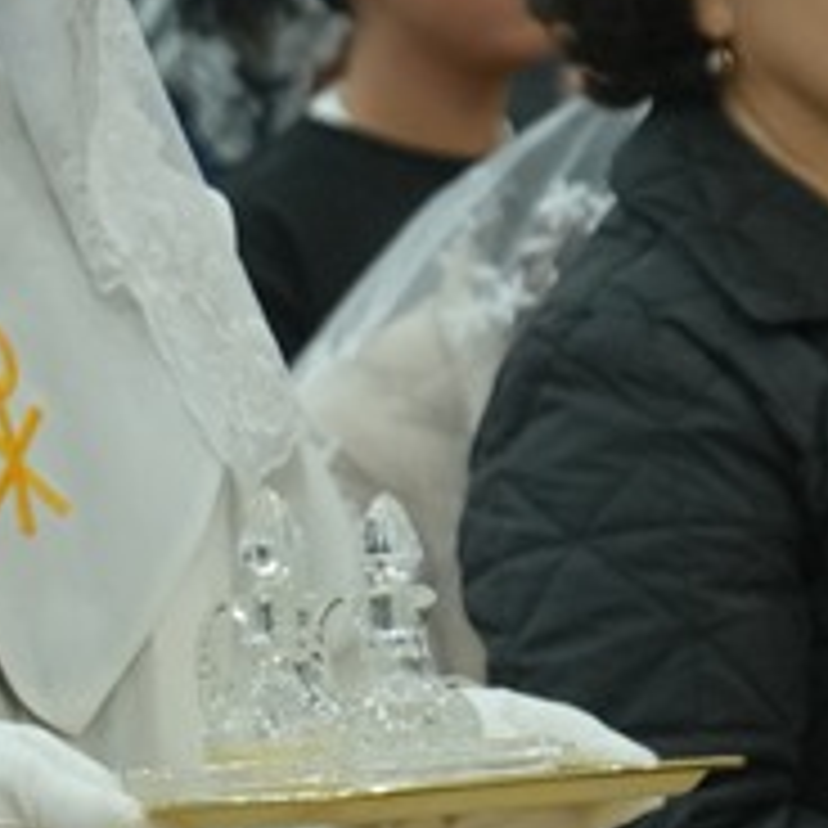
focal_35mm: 387
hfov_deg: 4.5
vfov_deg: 4.5
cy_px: 497
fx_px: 10467
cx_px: -549
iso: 1600
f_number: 6.3
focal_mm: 73
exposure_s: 1/60
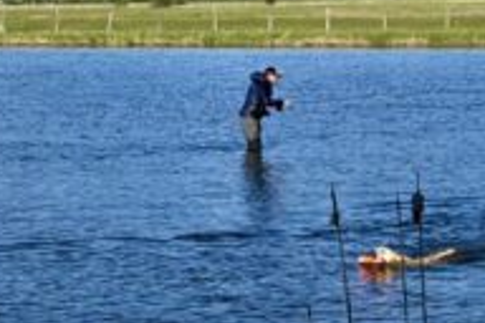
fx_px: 2102
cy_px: 53
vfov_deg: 8.8
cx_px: 306
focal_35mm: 156
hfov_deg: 13.2
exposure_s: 1/640
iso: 640
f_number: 13
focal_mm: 50
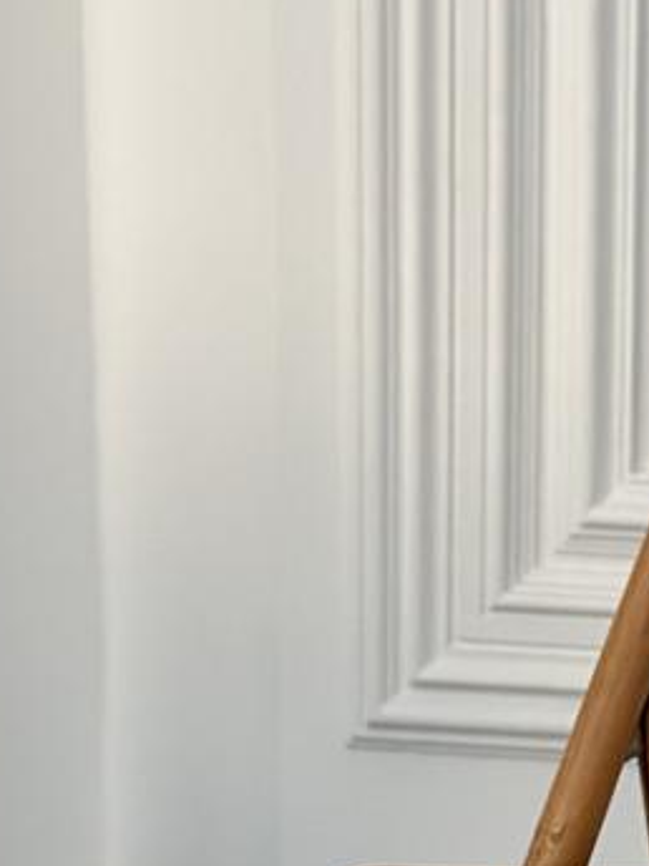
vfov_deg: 13.6
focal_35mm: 143
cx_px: 931
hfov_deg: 10.1
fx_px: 3575
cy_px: 896
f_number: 1.78
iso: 500
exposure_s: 1/40
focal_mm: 6.86
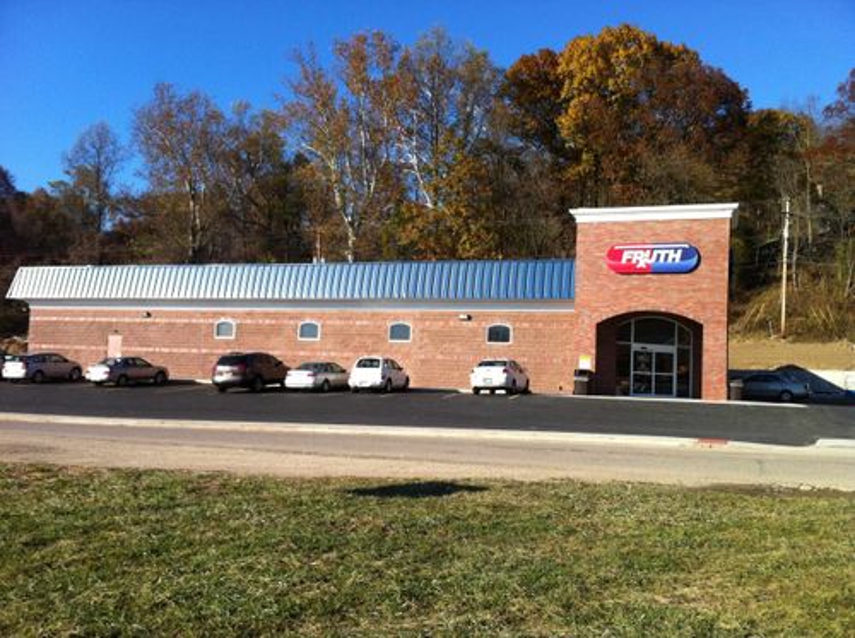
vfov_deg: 40.6
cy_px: 319
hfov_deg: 52.7
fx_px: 863
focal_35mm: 35
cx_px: 428
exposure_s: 1/973
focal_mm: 3.85
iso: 80
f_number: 2.8
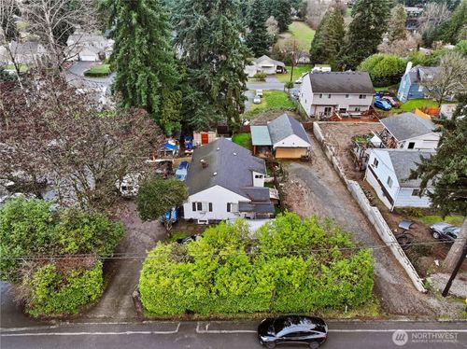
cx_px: 234
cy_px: 174
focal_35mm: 24
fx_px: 323
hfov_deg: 71.6
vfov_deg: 56.7
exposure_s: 1/25
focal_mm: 12.29
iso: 200
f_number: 2.8
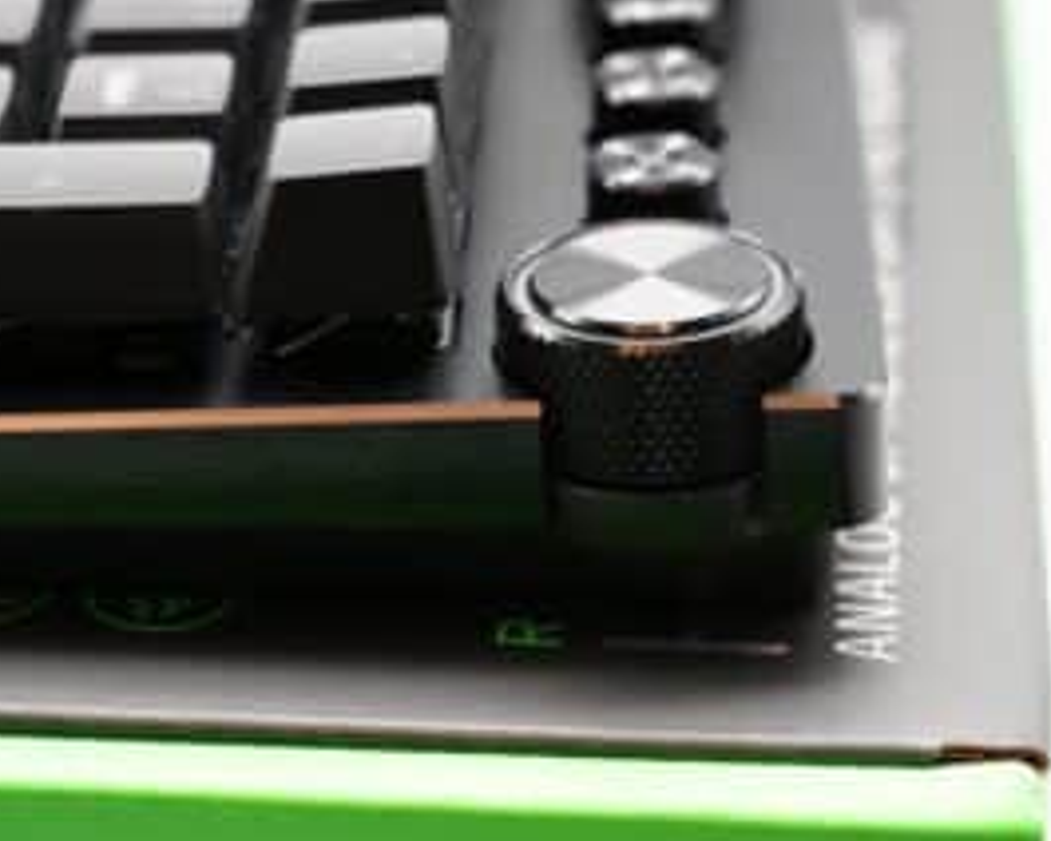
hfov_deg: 13.3
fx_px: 4510
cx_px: 551
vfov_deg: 10.6
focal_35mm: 145
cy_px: 385
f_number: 10
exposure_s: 1/125
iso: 6400
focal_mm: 105
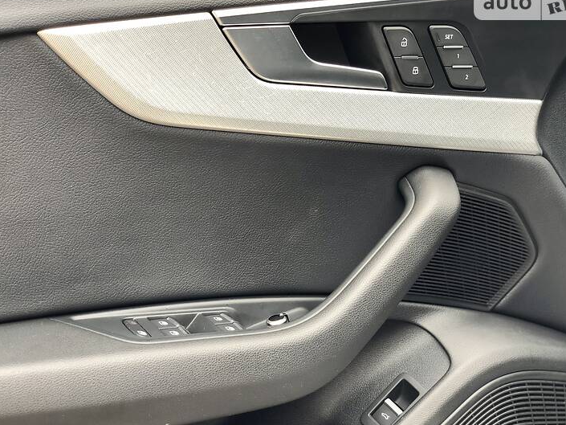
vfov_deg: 24.8
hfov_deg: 32.7
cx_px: 280
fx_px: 965
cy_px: 217
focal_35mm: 59
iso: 40
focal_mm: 6
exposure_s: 1/60
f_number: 2.4
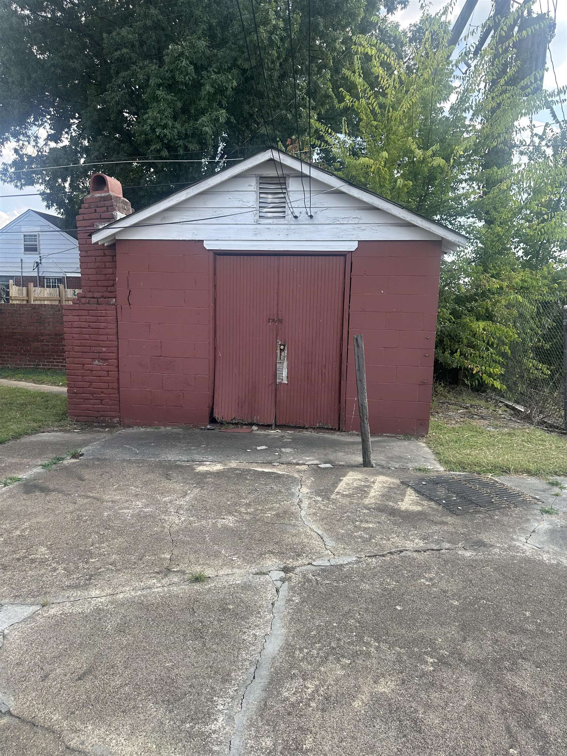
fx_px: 524
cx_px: 284
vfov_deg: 71.6
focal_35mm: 24
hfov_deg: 56.8
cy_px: 378
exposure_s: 1/1040
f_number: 1.78
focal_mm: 6.86
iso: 80
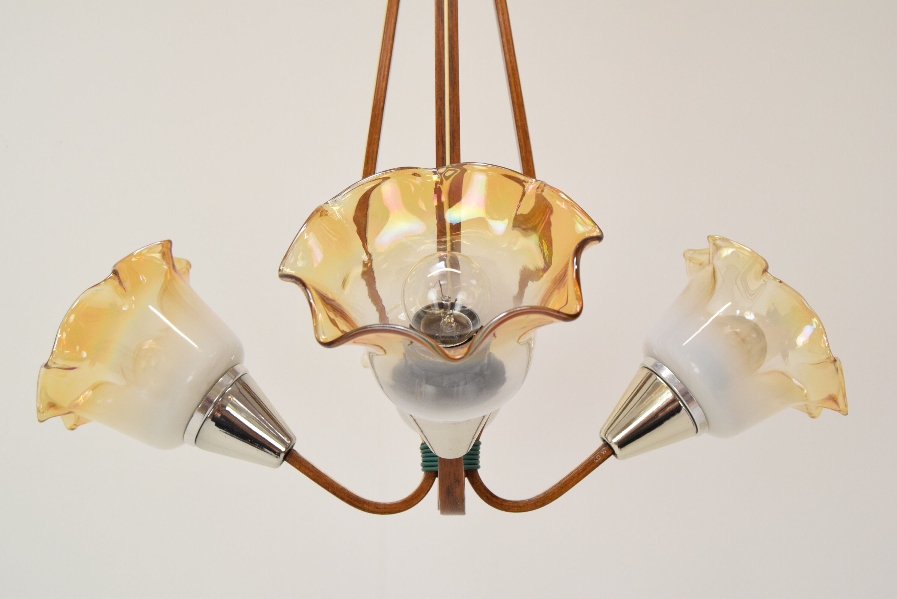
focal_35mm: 39
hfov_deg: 49.5
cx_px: 448
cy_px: 300
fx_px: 972
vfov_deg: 34.3
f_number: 8
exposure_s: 1/250
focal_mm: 26
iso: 1600
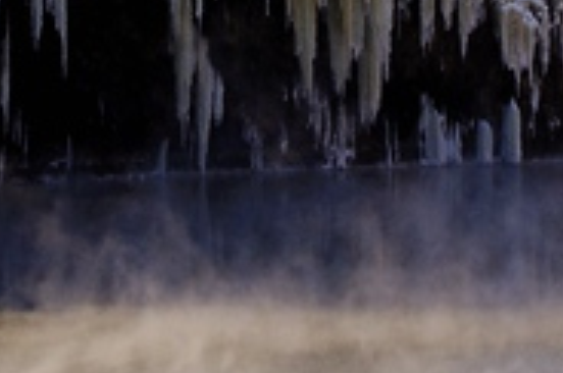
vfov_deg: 7.7
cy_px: -127
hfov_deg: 11.8
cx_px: 190
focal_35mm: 175
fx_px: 2732
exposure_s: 1/320
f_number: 8
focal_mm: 31
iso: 100
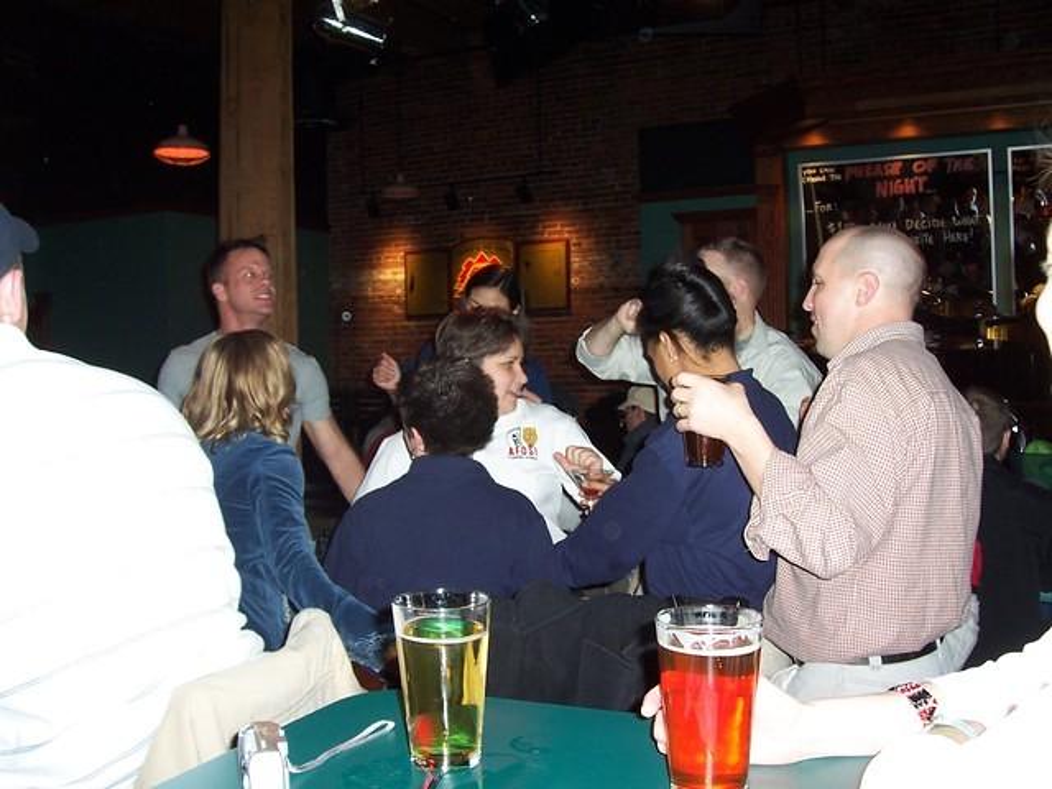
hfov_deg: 50.1
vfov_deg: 38.7
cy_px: 394
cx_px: 526
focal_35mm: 37
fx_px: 1124
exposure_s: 1/60
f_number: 2.8
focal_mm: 5.6
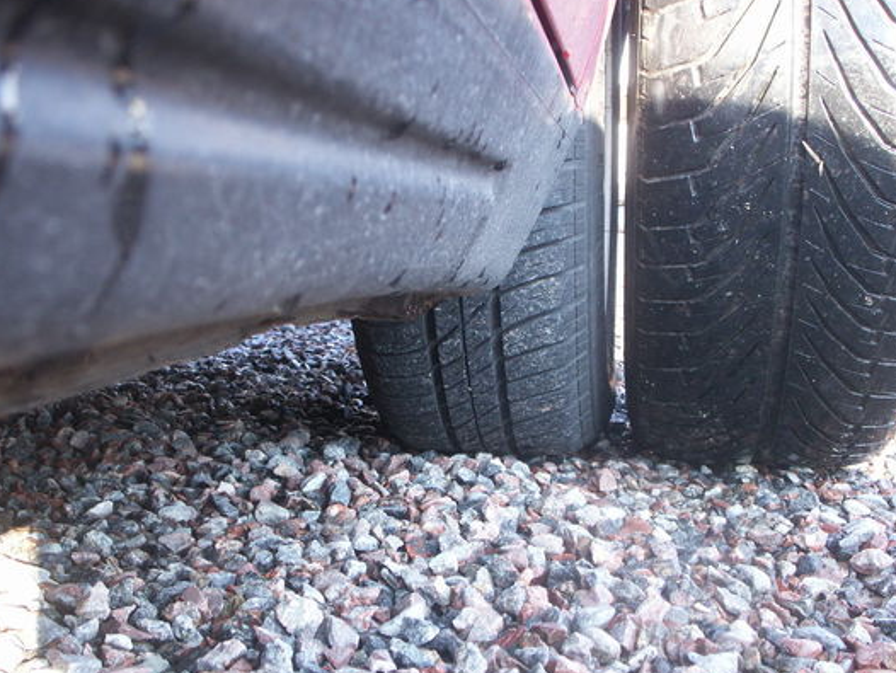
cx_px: 472
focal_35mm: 45
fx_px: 1165
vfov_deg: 32.2
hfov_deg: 42.0
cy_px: 383
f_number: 3.5
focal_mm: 7.7
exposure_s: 1/40
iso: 80
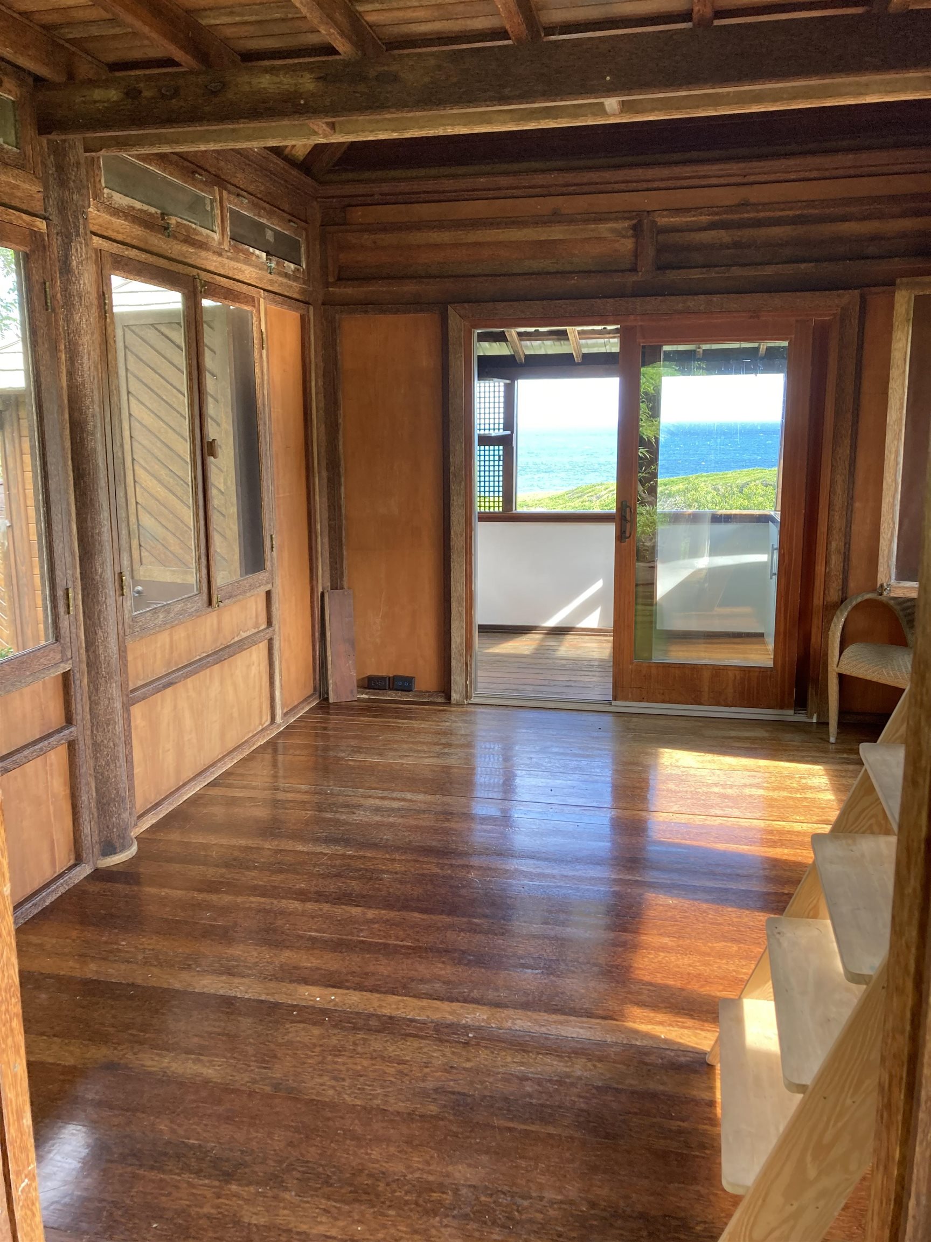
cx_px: 466
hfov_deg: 49.7
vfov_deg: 63.4
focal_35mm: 28
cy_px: 621
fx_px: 1004
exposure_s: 1/121
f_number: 1.8
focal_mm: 3.99
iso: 80
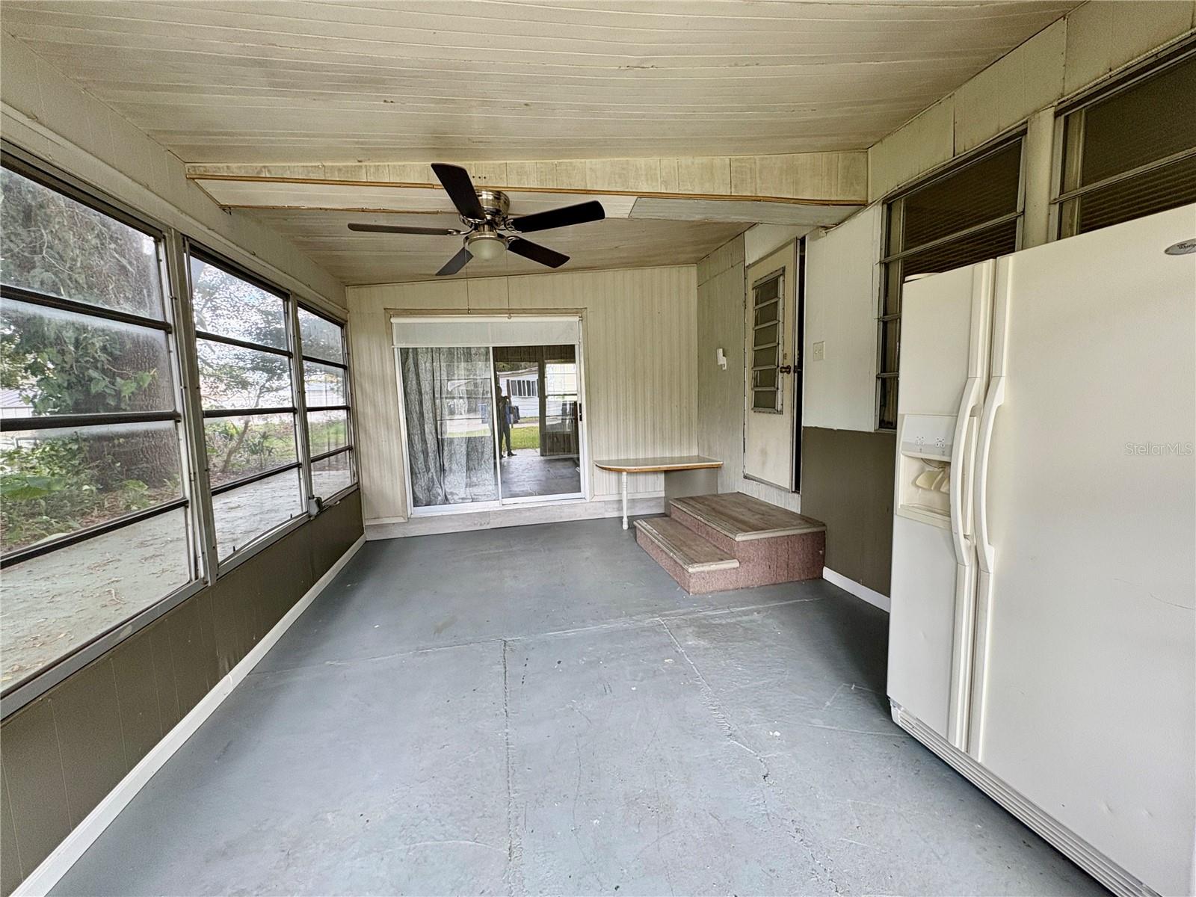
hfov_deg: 102.1
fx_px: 484
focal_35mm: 14
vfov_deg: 85.7
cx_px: 598
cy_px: 448
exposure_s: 1/99
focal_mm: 2.22
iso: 160
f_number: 2.2
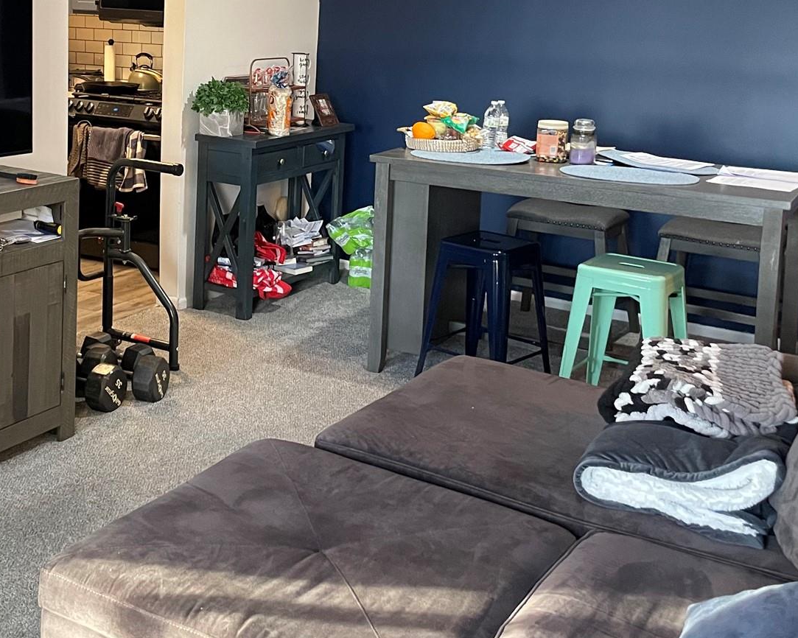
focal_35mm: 48
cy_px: 112
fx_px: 1133
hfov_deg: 38.0
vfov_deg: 30.5
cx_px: 217
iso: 400
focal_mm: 4.2
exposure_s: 1/60
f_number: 1.6
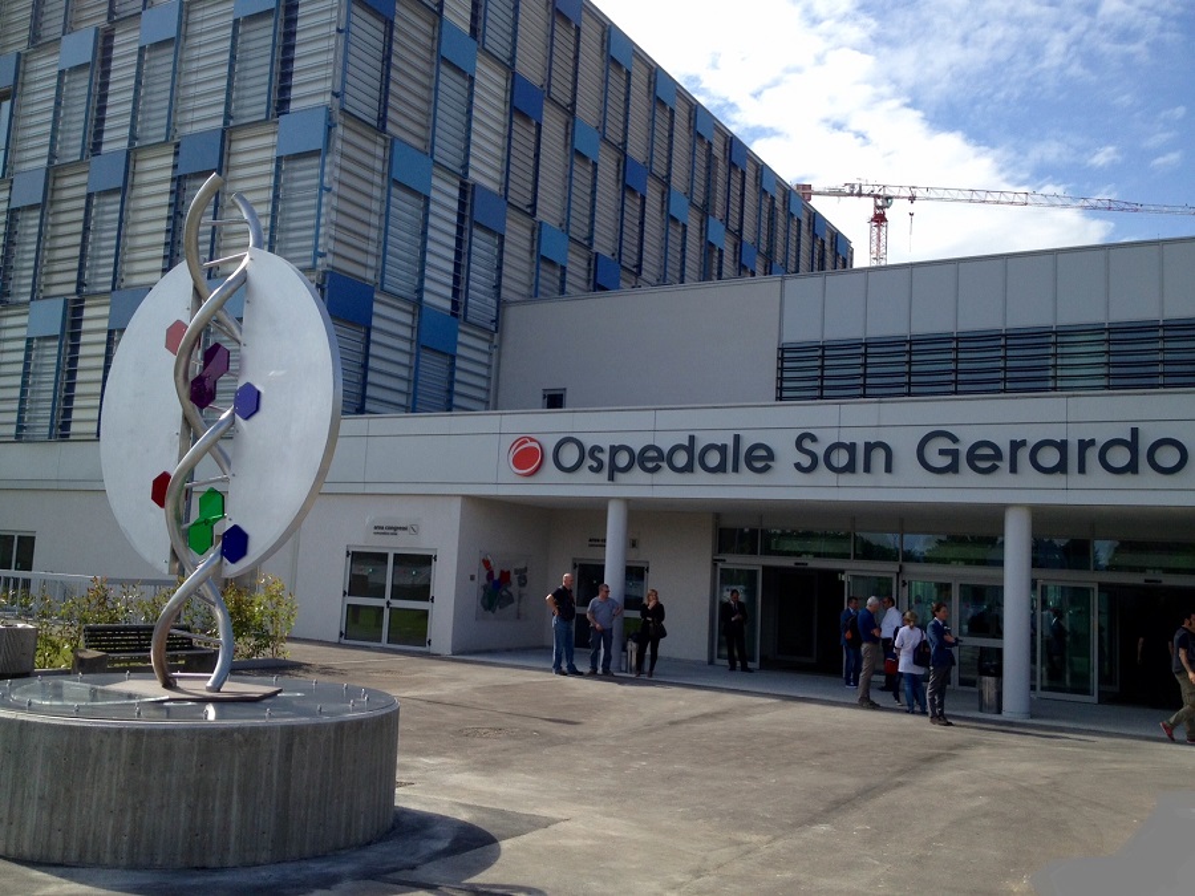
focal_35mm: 35
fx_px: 1208
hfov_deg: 52.6
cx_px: 598
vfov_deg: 40.7
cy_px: 448
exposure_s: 1/1453
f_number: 2.4
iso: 50
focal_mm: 4.28
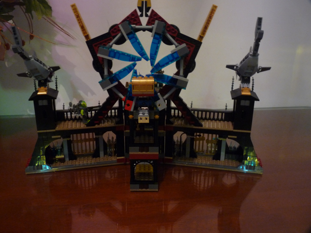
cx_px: 156
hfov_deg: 58.4
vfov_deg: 45.4
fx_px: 279
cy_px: 116
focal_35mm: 31
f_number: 3
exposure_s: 1/8
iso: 400
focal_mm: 5.4
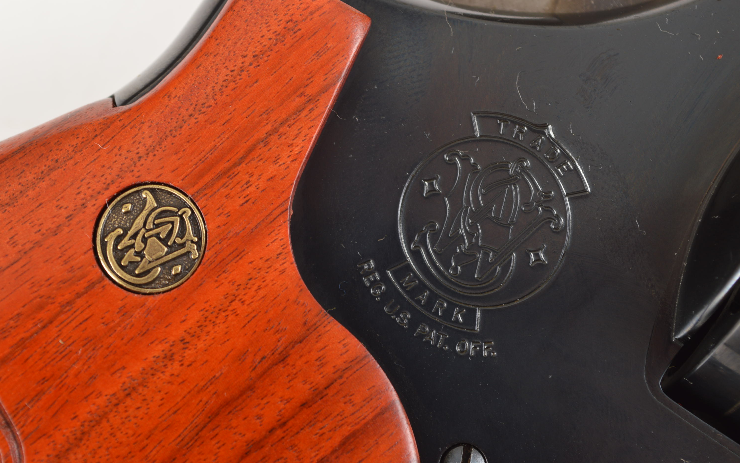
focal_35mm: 85
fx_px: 1704
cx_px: 371
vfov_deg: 15.5
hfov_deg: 24.5
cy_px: 216
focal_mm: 55
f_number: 8
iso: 100
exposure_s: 1/125
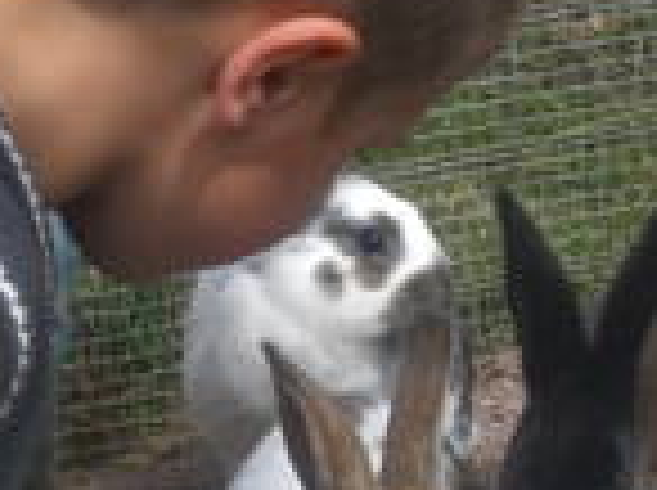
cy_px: 355
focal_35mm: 206
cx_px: 558
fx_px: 3903
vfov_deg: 7.2
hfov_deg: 9.6
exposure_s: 1/250
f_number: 4.5
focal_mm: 12.47
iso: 50
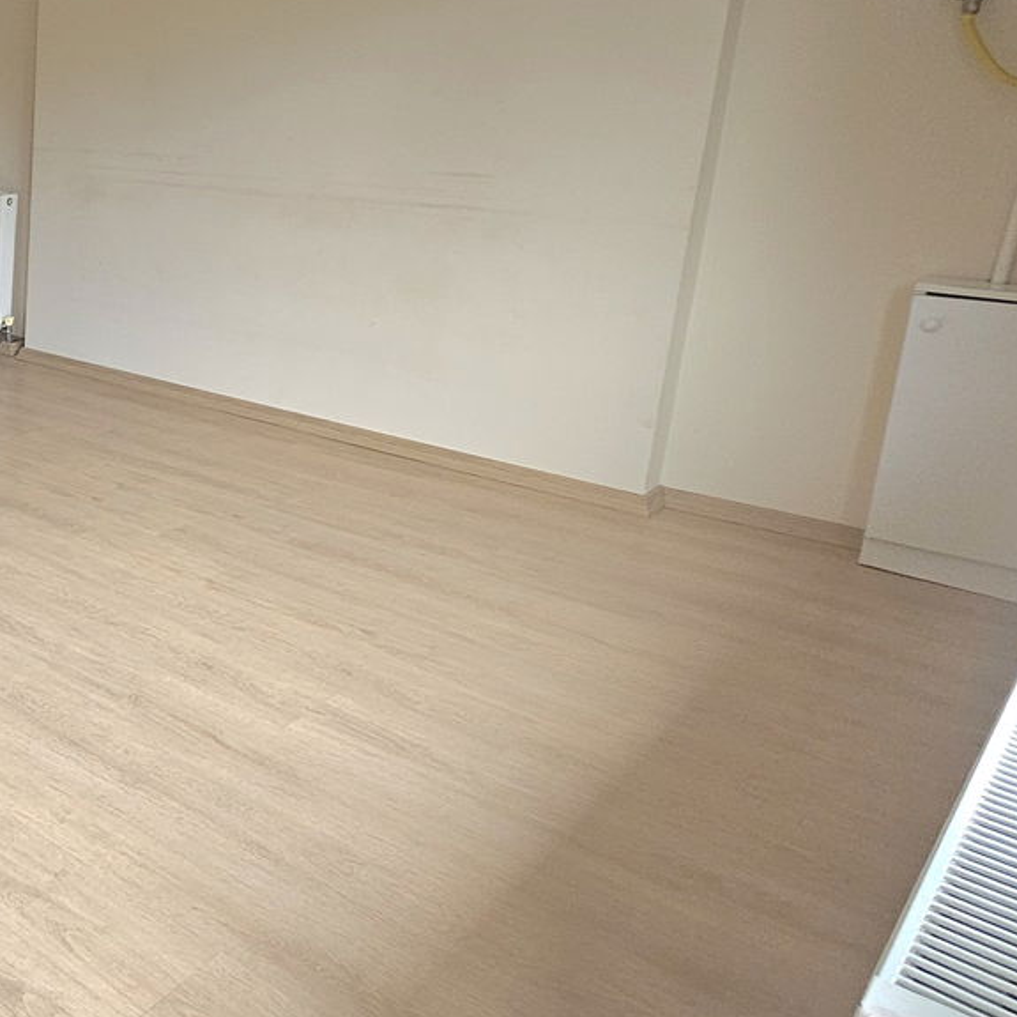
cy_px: 398
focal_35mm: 32
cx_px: -127
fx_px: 1064
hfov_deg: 40.3
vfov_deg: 50.7
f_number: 2.2
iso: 250
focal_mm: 2.2
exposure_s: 1/50.3
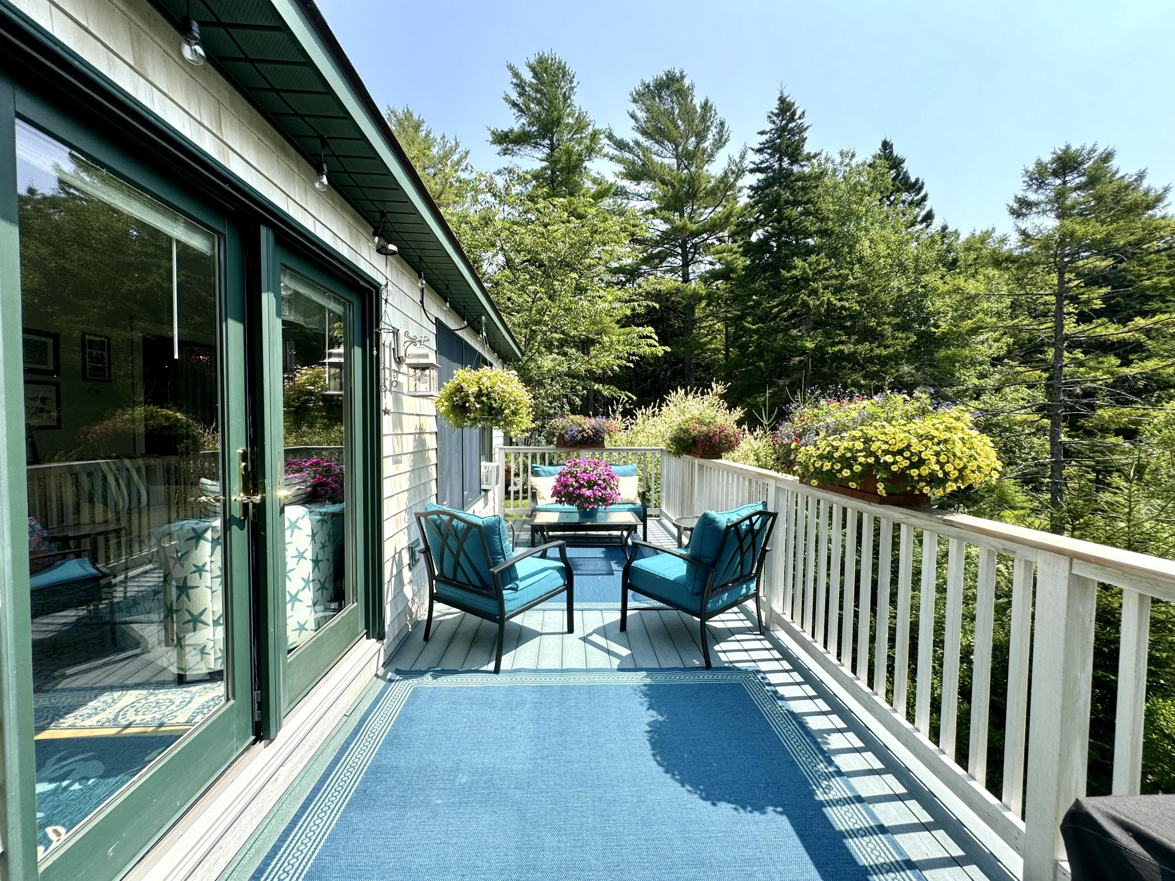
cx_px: 588
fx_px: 475
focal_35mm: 14
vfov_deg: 85.7
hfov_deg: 102.1
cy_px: 440
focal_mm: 2.22
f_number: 2.2
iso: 50
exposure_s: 1/831
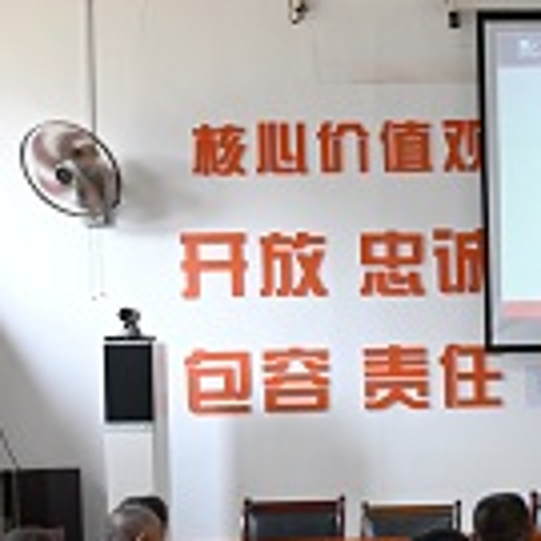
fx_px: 1910
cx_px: 856
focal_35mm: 108
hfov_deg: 14.8
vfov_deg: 15.8
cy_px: 559
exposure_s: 1/200
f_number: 2.8
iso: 900
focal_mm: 27
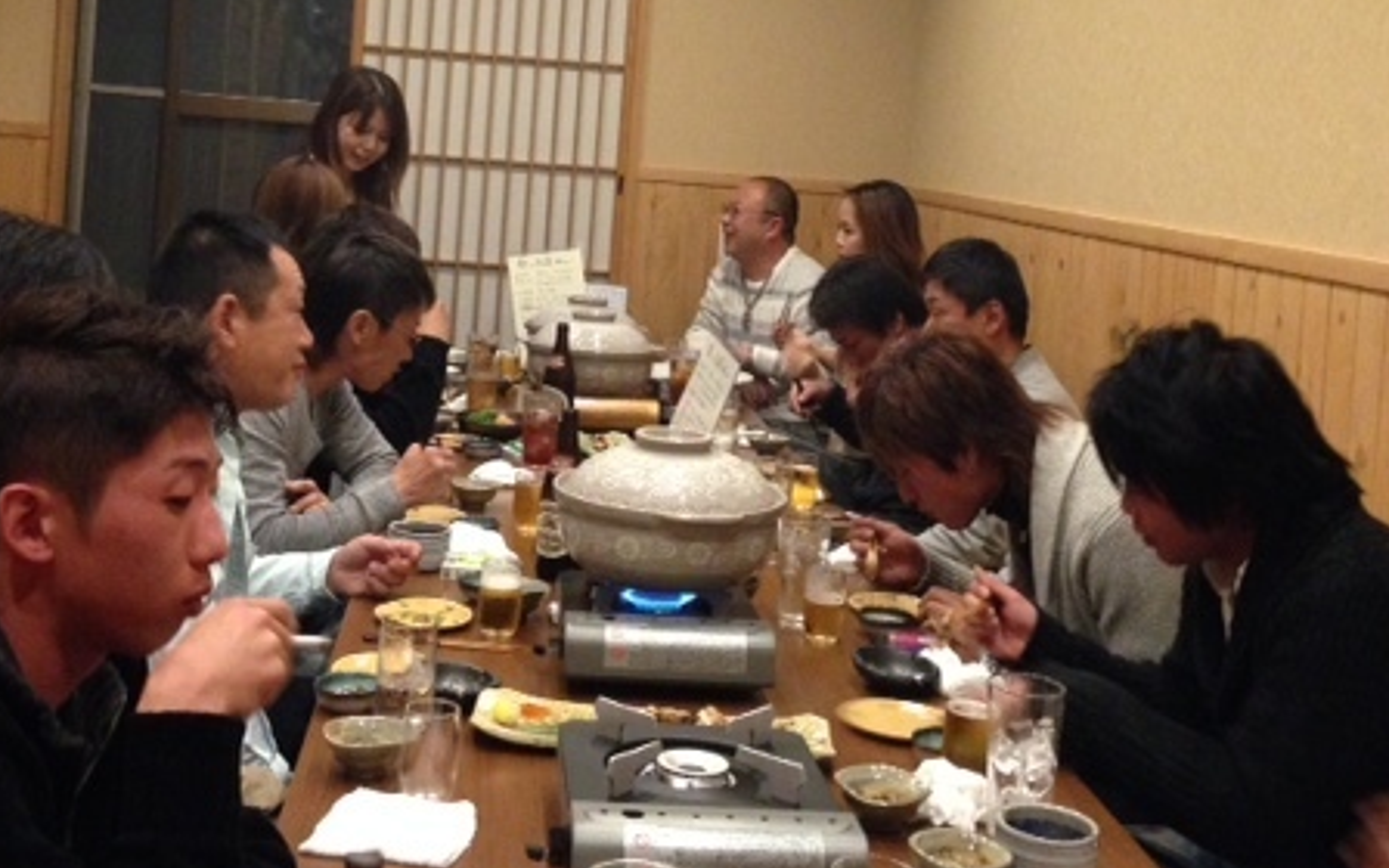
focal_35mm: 50
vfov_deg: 25.4
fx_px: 1893
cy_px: 170
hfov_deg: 40.3
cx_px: 651
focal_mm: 4.12
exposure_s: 1/15
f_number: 2.4
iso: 400
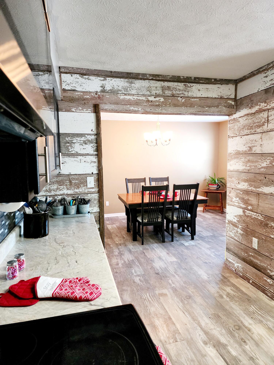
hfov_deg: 58.9
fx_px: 243
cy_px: 182
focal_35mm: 23
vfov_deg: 73.9
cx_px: 137
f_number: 1.8
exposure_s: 1/120
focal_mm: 6.4
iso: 500
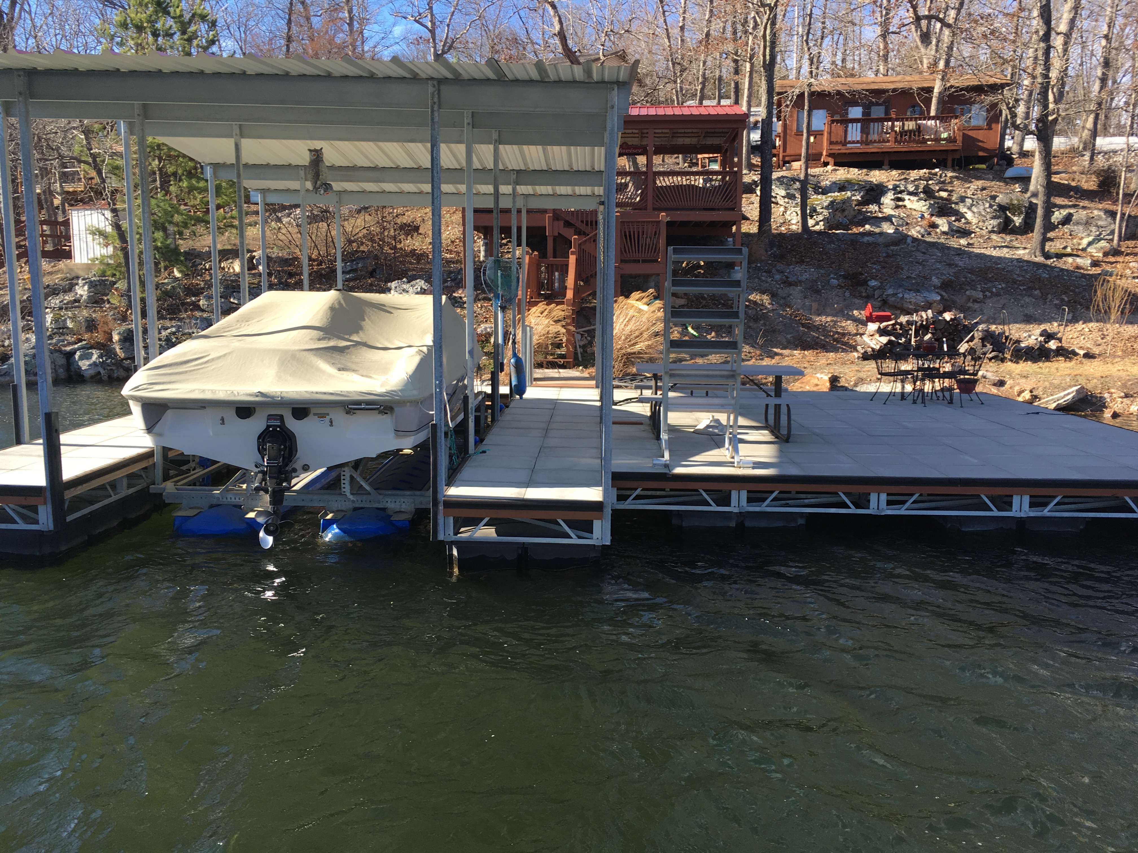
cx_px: 569
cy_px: 426
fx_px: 953
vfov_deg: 48.2
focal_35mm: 29
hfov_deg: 61.7
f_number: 2.2
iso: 25
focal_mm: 4.15
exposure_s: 1/416
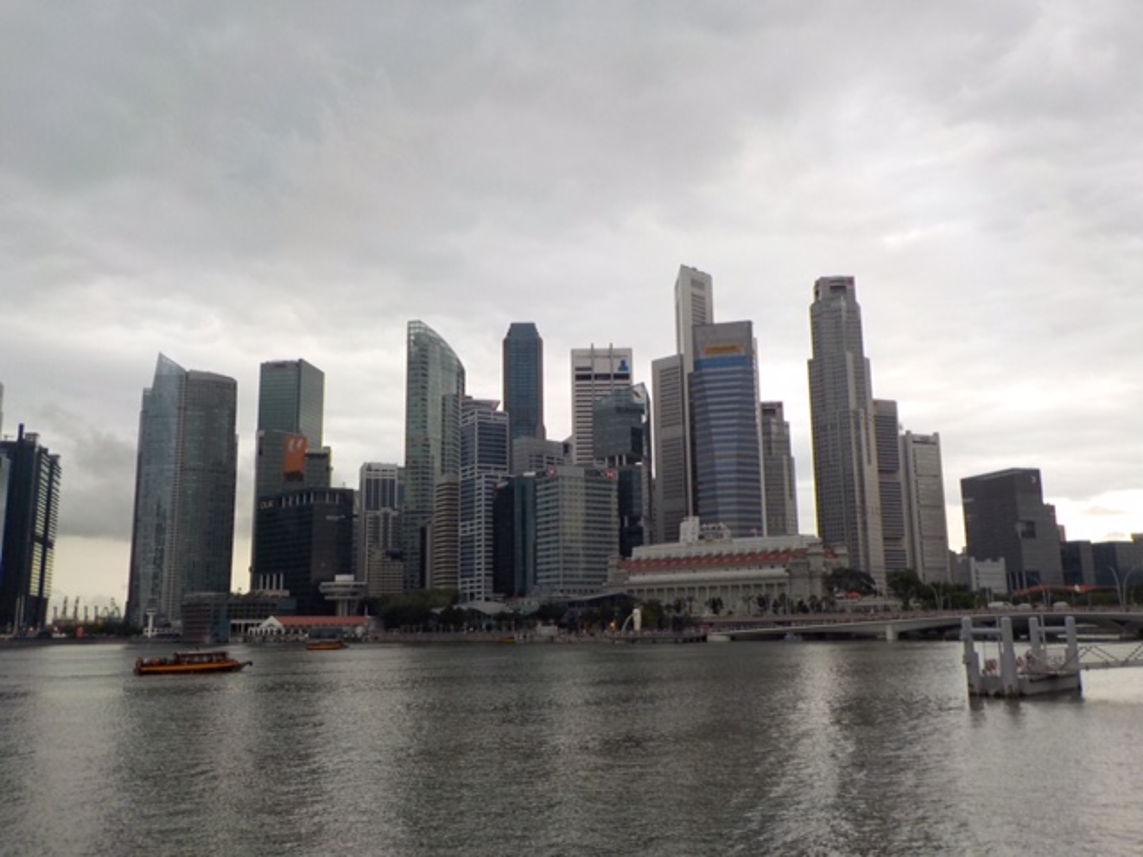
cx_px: 572
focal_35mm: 30
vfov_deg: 46.8
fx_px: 991
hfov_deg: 60.0
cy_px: 428
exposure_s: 1/320
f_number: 3.3
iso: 125
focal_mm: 4.1
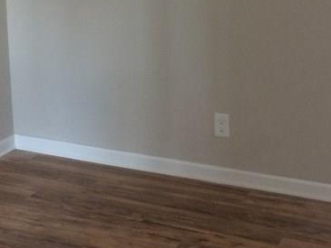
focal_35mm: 81
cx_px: 131
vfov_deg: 17.8
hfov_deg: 24.1
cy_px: 12
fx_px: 774
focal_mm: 4.15
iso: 160
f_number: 2.2
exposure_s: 1/30
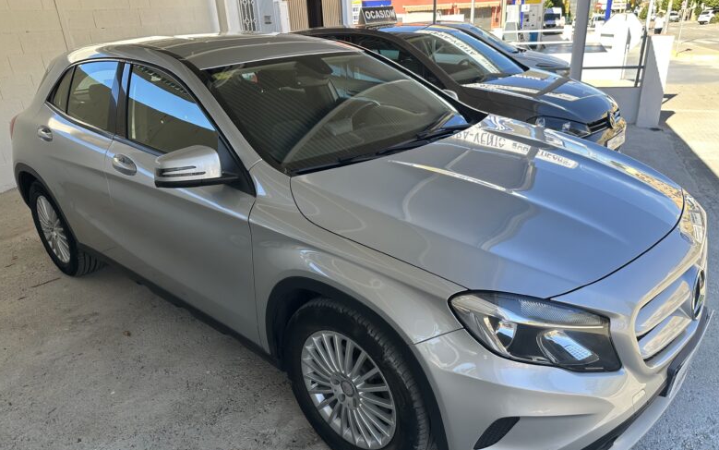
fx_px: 510
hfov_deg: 70.4
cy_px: 267
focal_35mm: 26
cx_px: 364
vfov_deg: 47.4
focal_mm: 6.86
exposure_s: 1/623
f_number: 1.78
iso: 80
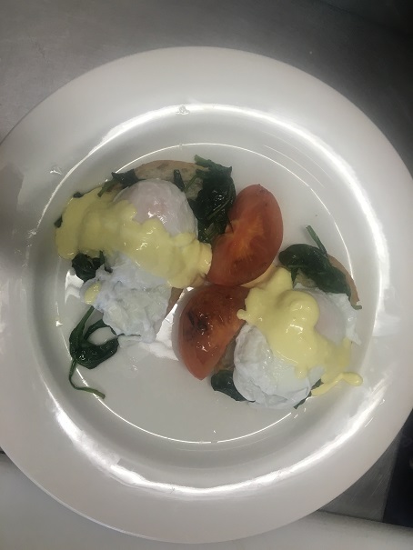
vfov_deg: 61.6
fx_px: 461
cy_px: 275
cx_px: 206
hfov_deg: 48.2
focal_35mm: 29
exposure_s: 1/33
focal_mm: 4.15
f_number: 2.2
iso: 40
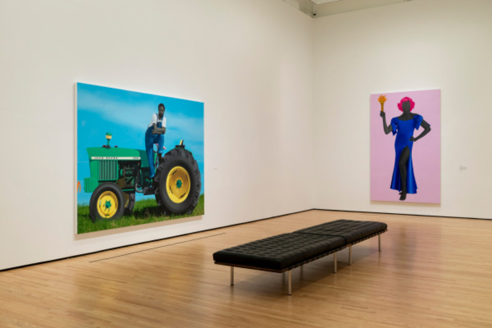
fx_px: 478
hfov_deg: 54.4
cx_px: 246
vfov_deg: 37.9
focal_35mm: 35
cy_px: 164
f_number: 8
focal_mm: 35
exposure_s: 1/13
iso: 400
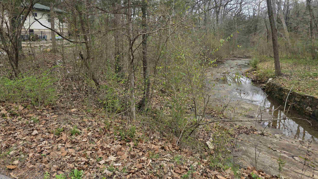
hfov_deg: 71.9
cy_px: 60
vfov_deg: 43.8
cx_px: 157
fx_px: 219
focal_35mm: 26
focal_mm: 6.3
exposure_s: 1/359
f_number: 1.7
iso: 50
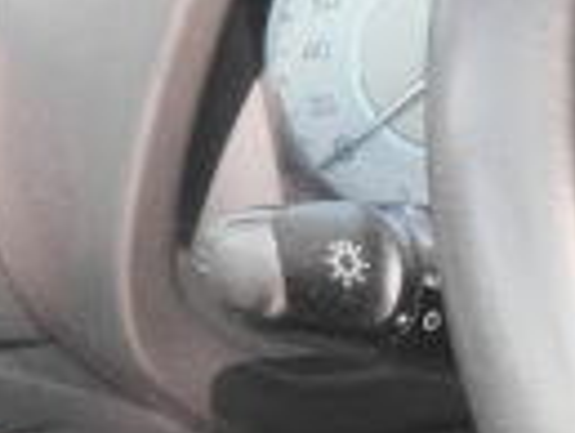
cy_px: 551
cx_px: 2046
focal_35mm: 221
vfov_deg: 6.7
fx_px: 3674
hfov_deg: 7.3
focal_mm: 19.2
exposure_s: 1/60
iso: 2000
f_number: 9
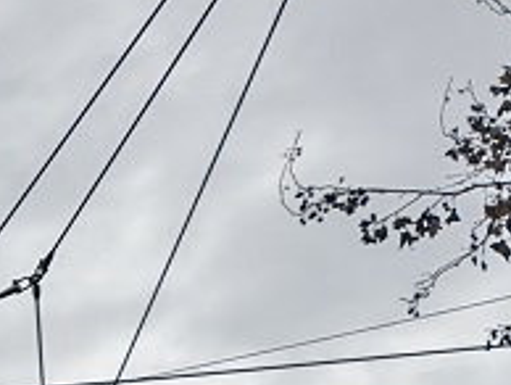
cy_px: 878
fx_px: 2054
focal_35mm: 139
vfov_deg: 9.6
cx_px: -548
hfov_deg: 12.3
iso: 50
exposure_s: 1/1650
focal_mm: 5.52
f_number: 1.9
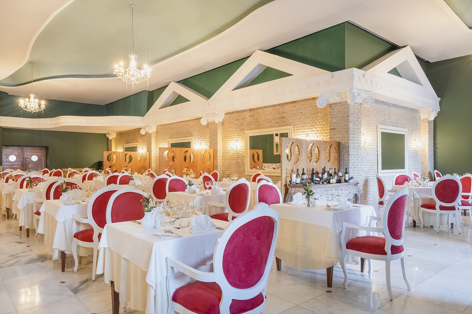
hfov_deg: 71.5
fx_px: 328
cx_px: 236
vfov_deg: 51.3
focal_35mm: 25
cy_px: 157
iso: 800
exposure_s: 1/30
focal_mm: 16.6
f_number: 9
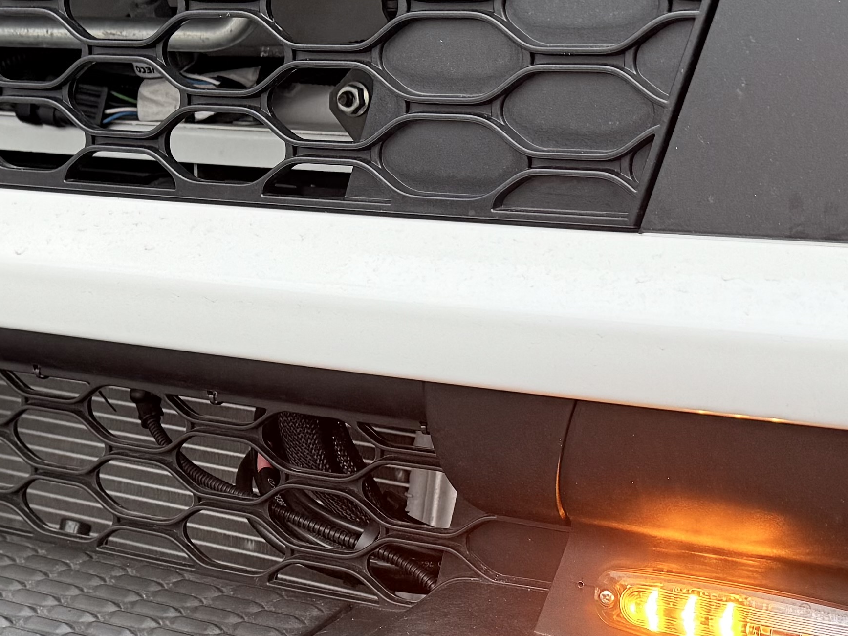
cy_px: 436
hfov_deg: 24.5
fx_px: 1935
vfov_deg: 18.6
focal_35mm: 79
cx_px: 226
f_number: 1.78
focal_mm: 6.76
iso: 80
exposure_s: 1/321
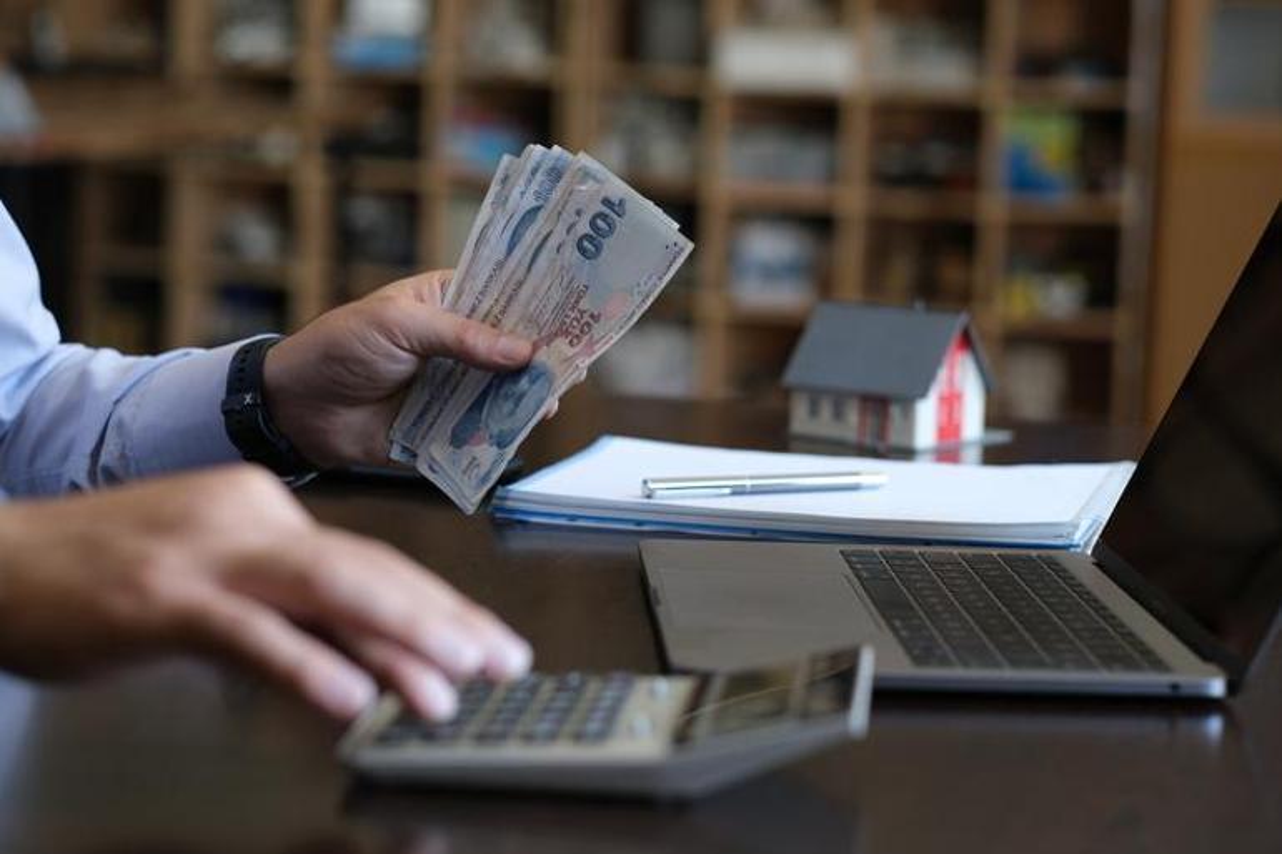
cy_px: 427
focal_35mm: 84
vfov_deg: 16.3
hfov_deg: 24.2
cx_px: 641
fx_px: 2991
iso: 250
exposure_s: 1/30
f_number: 2.8
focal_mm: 56
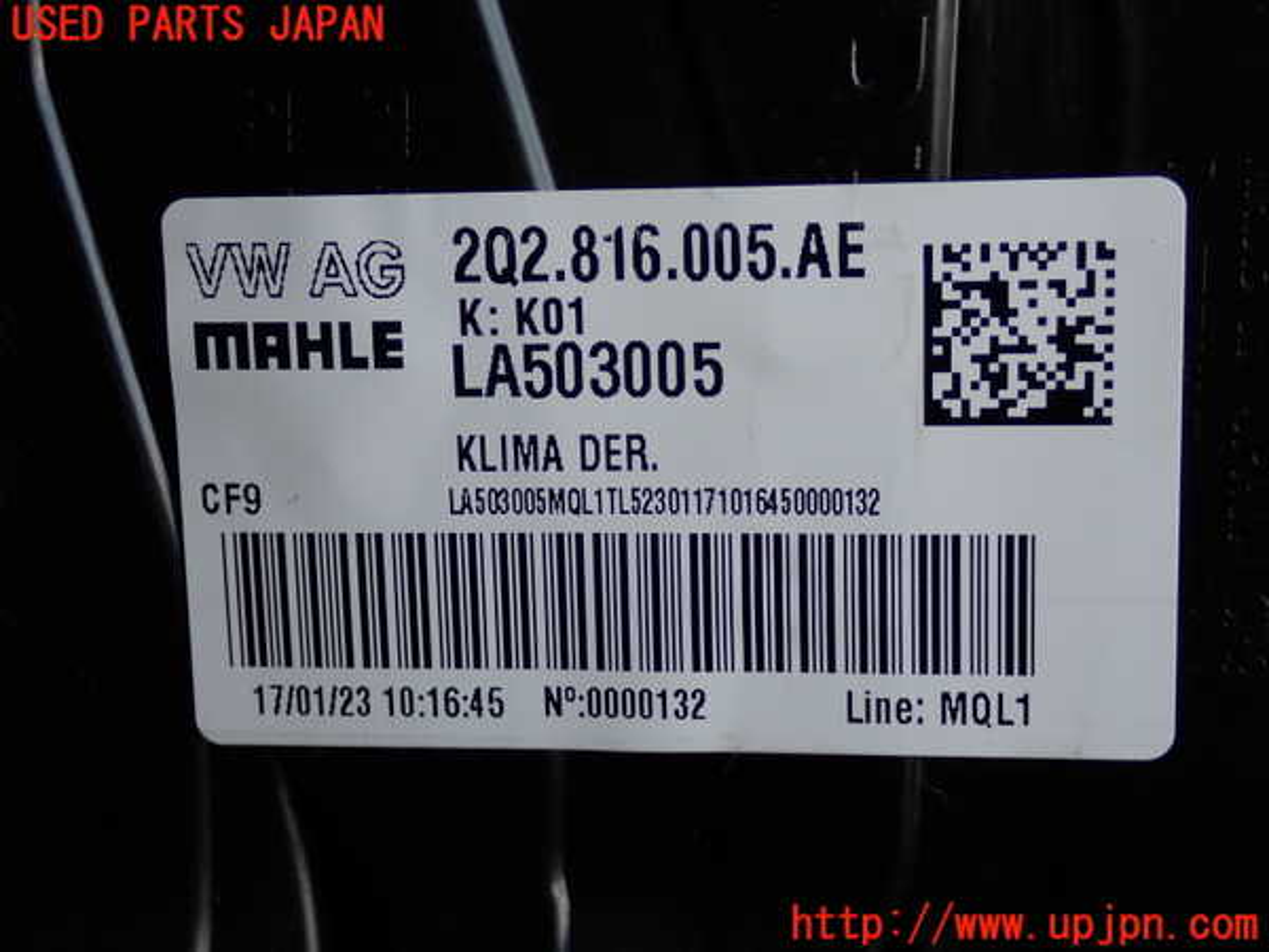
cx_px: 634
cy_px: 476
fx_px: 2126
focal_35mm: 58
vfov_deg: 25.2
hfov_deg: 33.2
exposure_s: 1/80
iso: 200
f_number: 3.5
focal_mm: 10.35
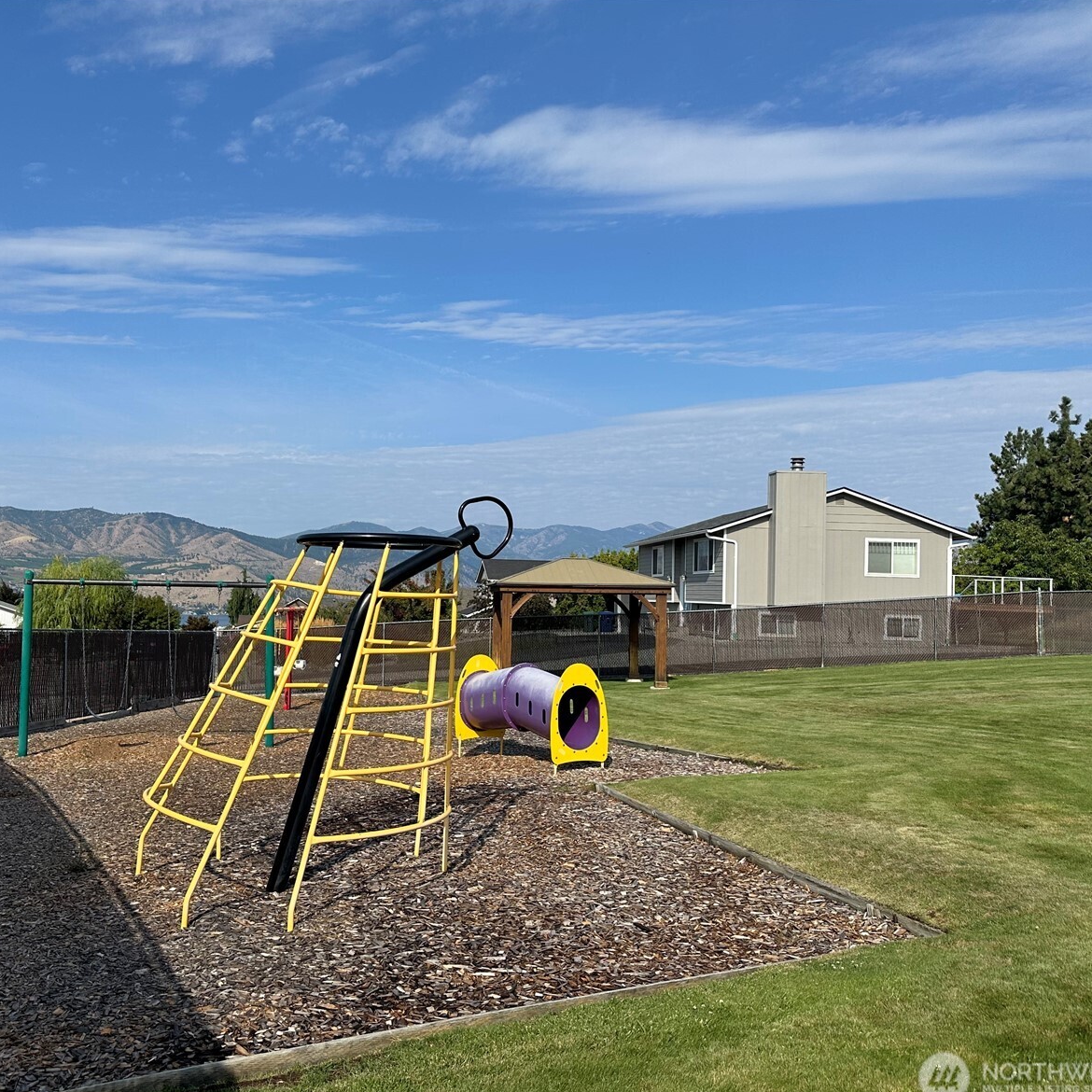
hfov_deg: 55.0
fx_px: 1035
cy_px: 555
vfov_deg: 55.6
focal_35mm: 29
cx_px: 414
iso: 80
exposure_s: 1/5848
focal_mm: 6.86
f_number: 1.78
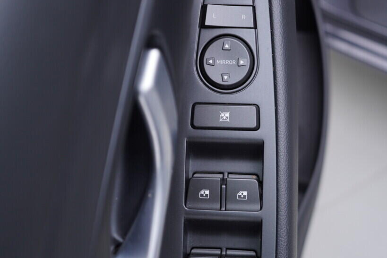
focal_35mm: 45
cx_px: 227
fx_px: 484
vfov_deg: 29.9
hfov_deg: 43.4
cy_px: 134
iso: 125
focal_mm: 24
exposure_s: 1/40
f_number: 2.8
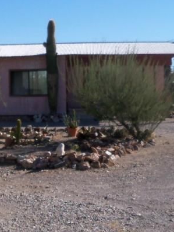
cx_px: 6
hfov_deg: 16.2
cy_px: 121
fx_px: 603
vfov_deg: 21.8
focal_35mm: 90
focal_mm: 6.2
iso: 64
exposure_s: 1/800
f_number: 3.5
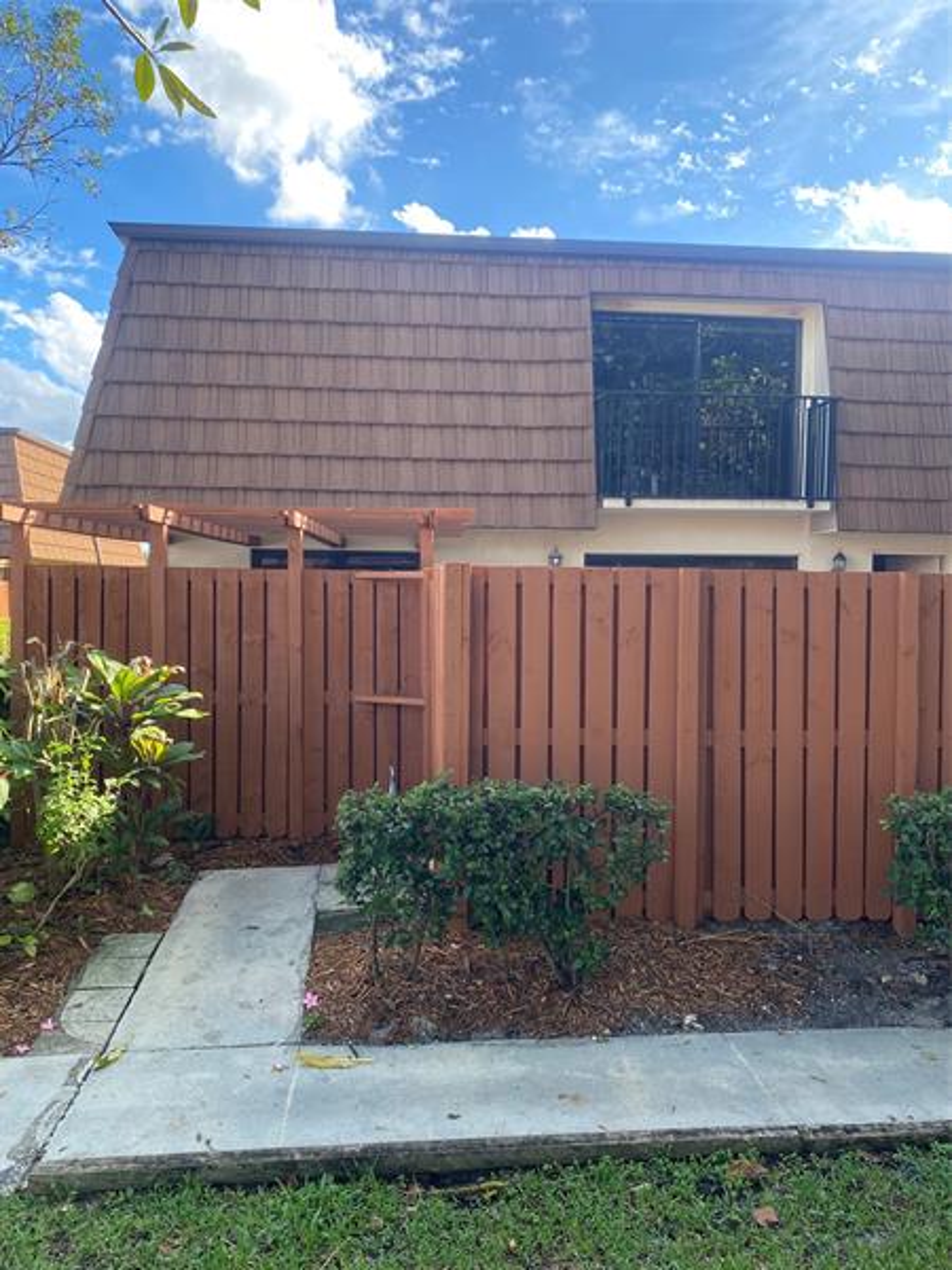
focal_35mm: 26
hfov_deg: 53.1
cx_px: 476
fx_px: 953
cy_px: 635
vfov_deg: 67.3
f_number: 1.8
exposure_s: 1/541
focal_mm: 4.25
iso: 32
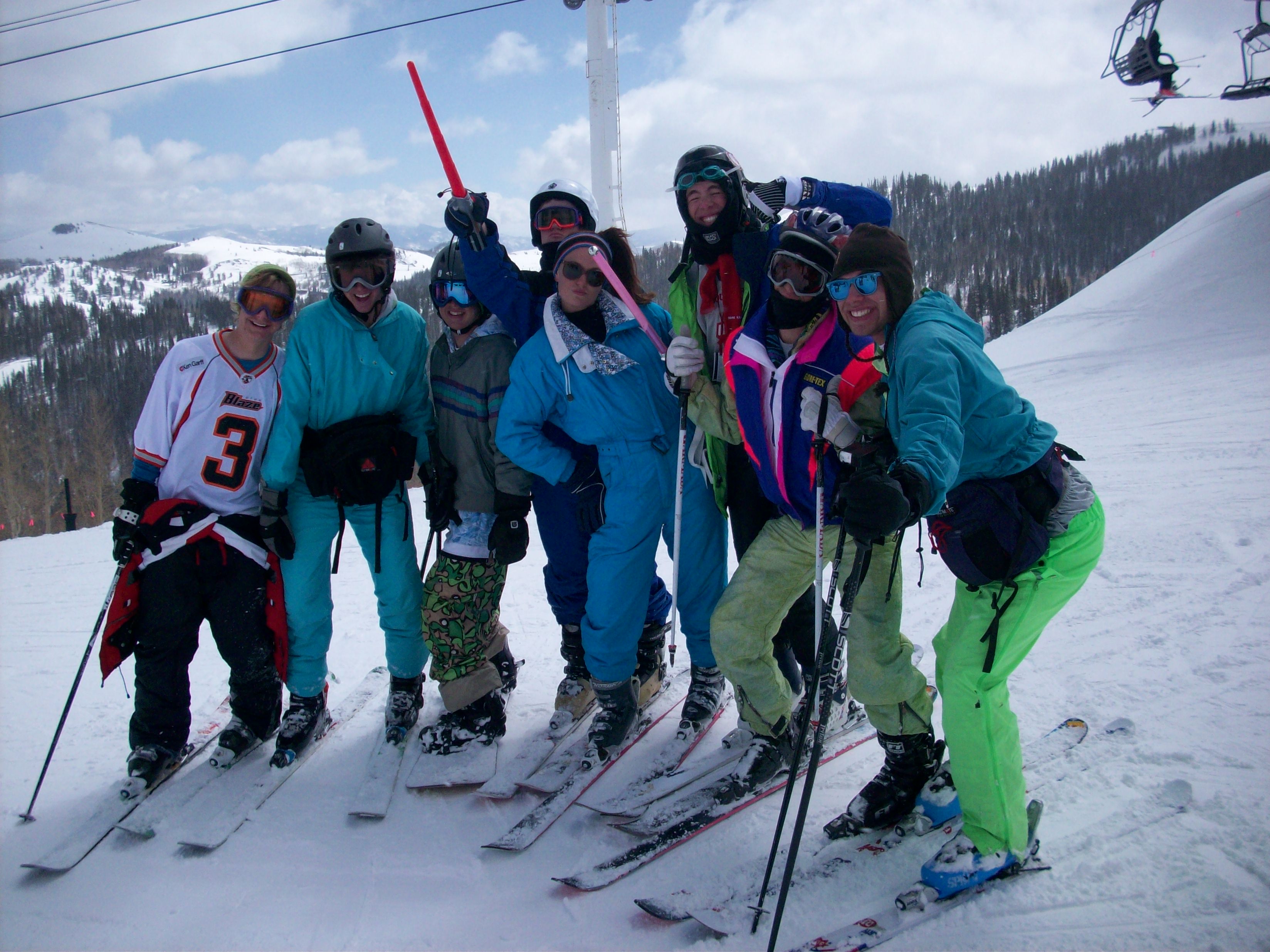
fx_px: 1357
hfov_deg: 50.1
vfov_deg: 38.7
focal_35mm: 37
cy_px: 476
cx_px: 635
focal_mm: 6.2
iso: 80
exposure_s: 1/938
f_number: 5.6
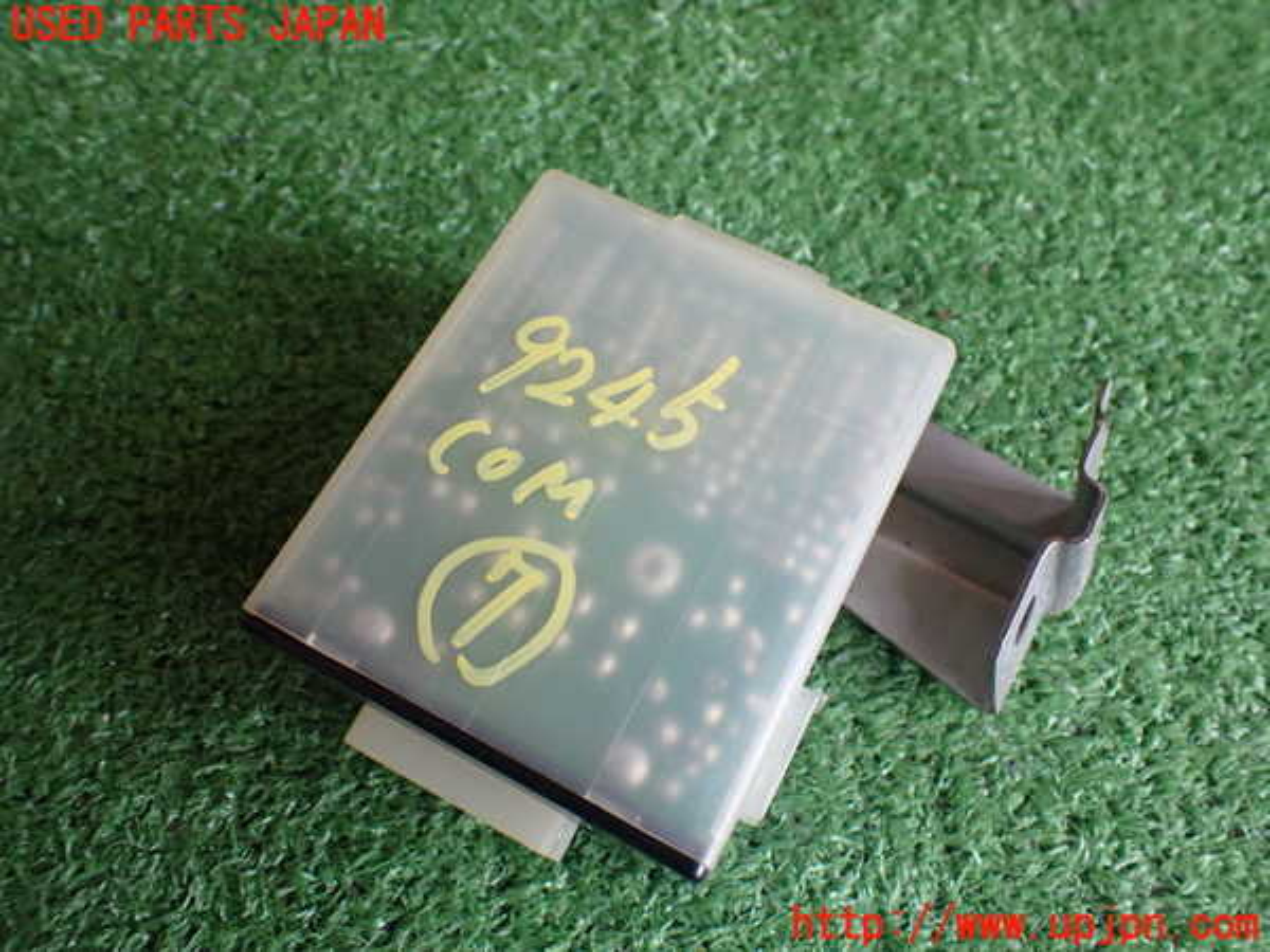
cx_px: 635
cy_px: 476
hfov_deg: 60.0
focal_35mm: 30
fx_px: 1101
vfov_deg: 46.8
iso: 400
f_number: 2.3
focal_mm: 5.4
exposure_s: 1/125
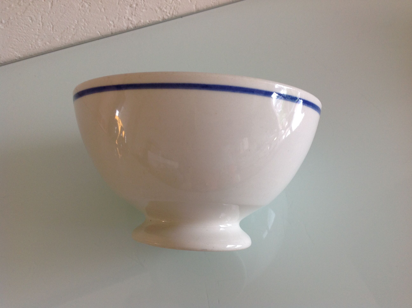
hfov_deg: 52.7
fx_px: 416
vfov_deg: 40.6
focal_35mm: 35
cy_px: 154
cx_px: 206
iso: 64
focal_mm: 4.28
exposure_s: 1/30
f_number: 2.4
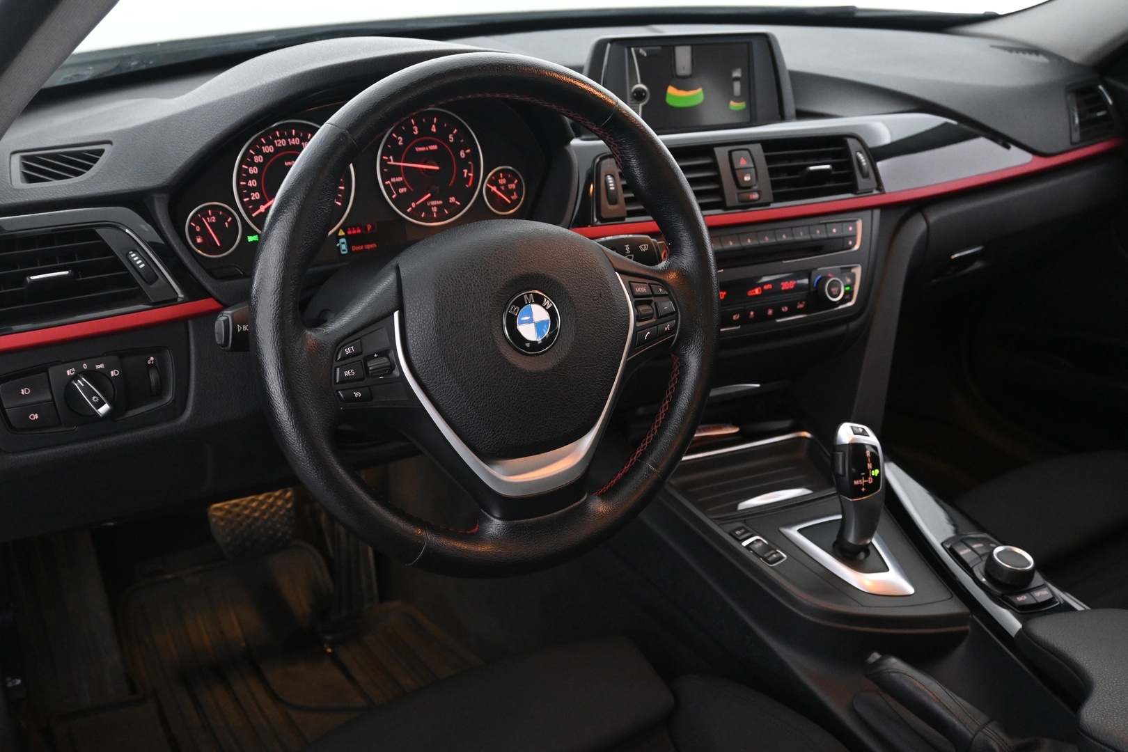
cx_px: 564
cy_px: 376
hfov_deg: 55.1
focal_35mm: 34
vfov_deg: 38.4
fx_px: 1081
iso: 2800
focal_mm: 23
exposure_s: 1/40
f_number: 4.2
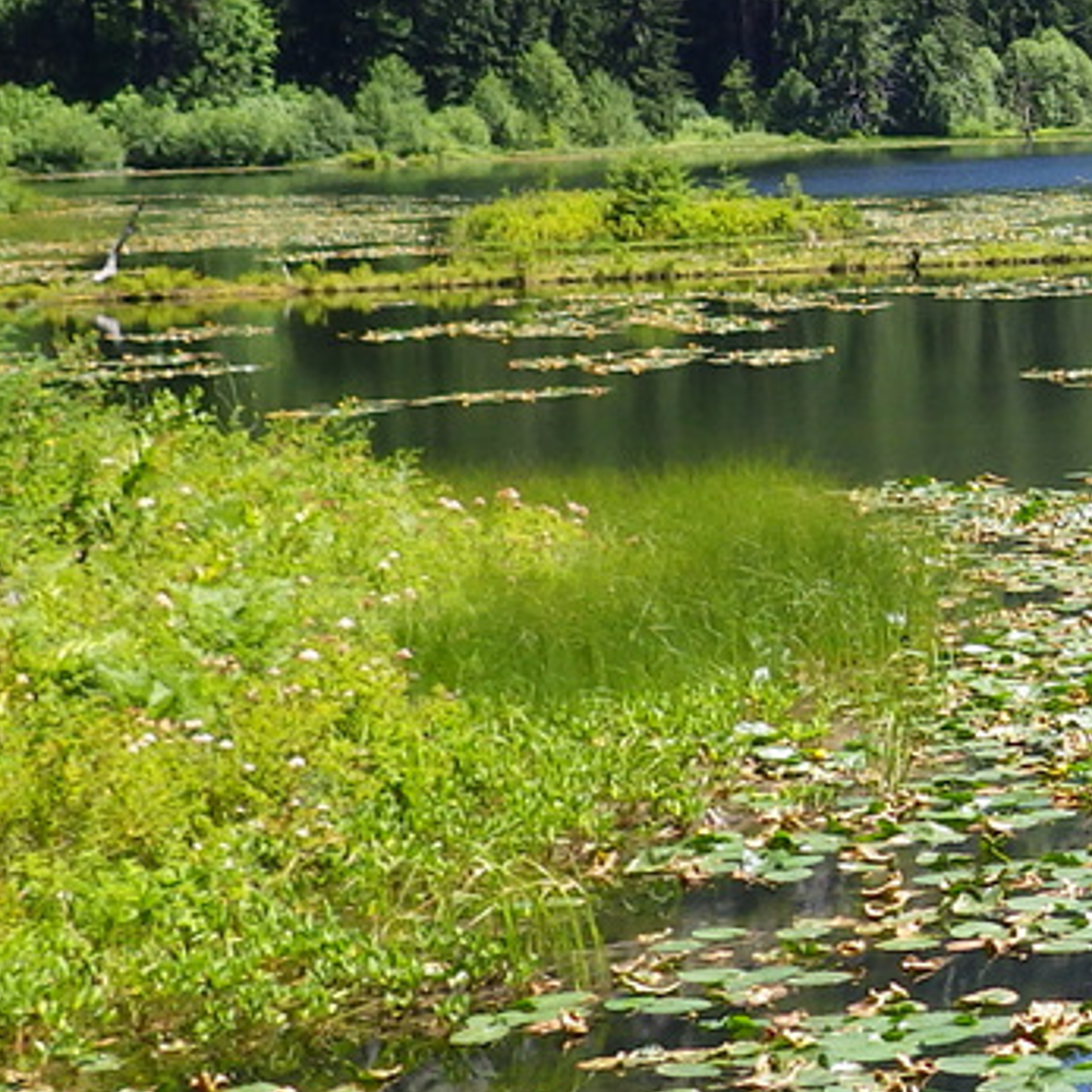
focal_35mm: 102
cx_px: 1825
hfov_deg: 15.2
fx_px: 3640
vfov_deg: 17.0
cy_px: 299
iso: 125
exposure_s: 1/800
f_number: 2.8
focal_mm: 4.5
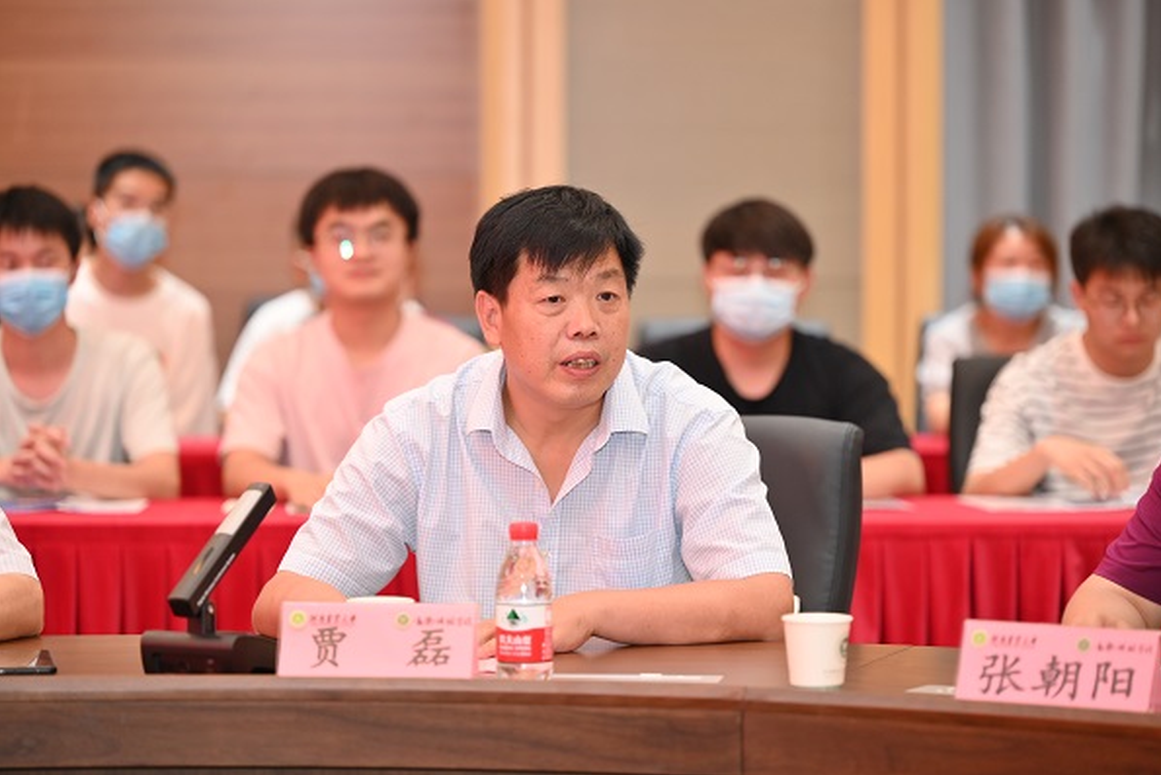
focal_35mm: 131
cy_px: 388
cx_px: 583
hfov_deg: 15.6
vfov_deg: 10.5
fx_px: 4226
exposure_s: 1/200
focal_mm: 130
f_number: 2.8
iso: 1250
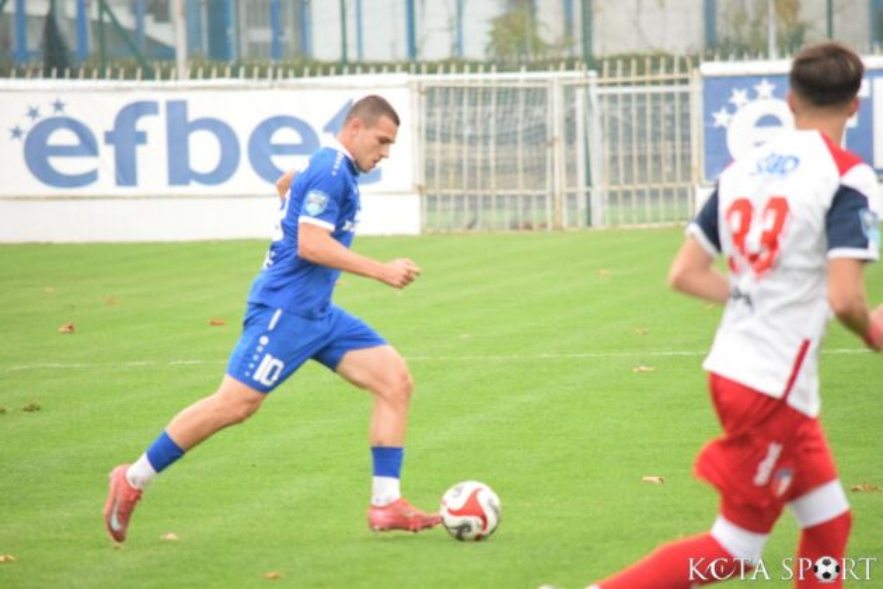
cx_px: 442
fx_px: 8829
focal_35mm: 360
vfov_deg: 3.8
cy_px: 294
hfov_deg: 5.7
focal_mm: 240
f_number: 5.3
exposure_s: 1/1000
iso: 6400
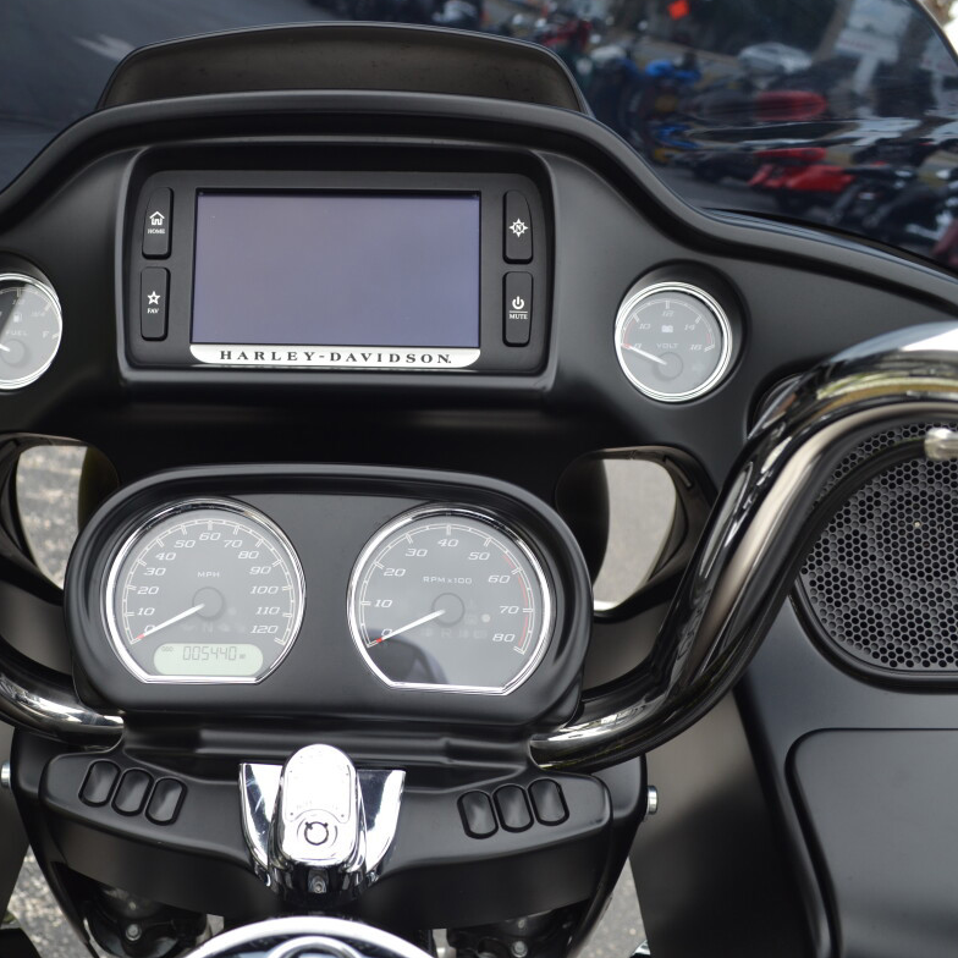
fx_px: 1221
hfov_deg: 42.4
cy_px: 470
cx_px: 332
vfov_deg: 42.8
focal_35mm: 39
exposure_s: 1/125
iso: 100
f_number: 5.6
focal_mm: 20
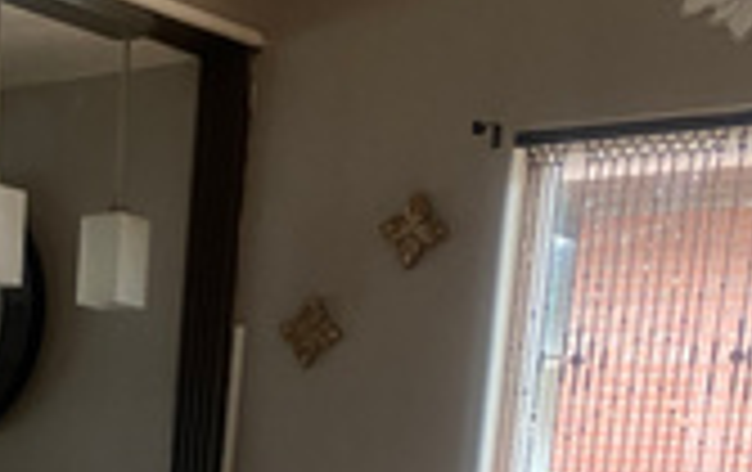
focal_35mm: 79
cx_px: -50
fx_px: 1622
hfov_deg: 24.6
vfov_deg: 14.8
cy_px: 809
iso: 160
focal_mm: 4.25
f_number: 1.8
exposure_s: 1/60
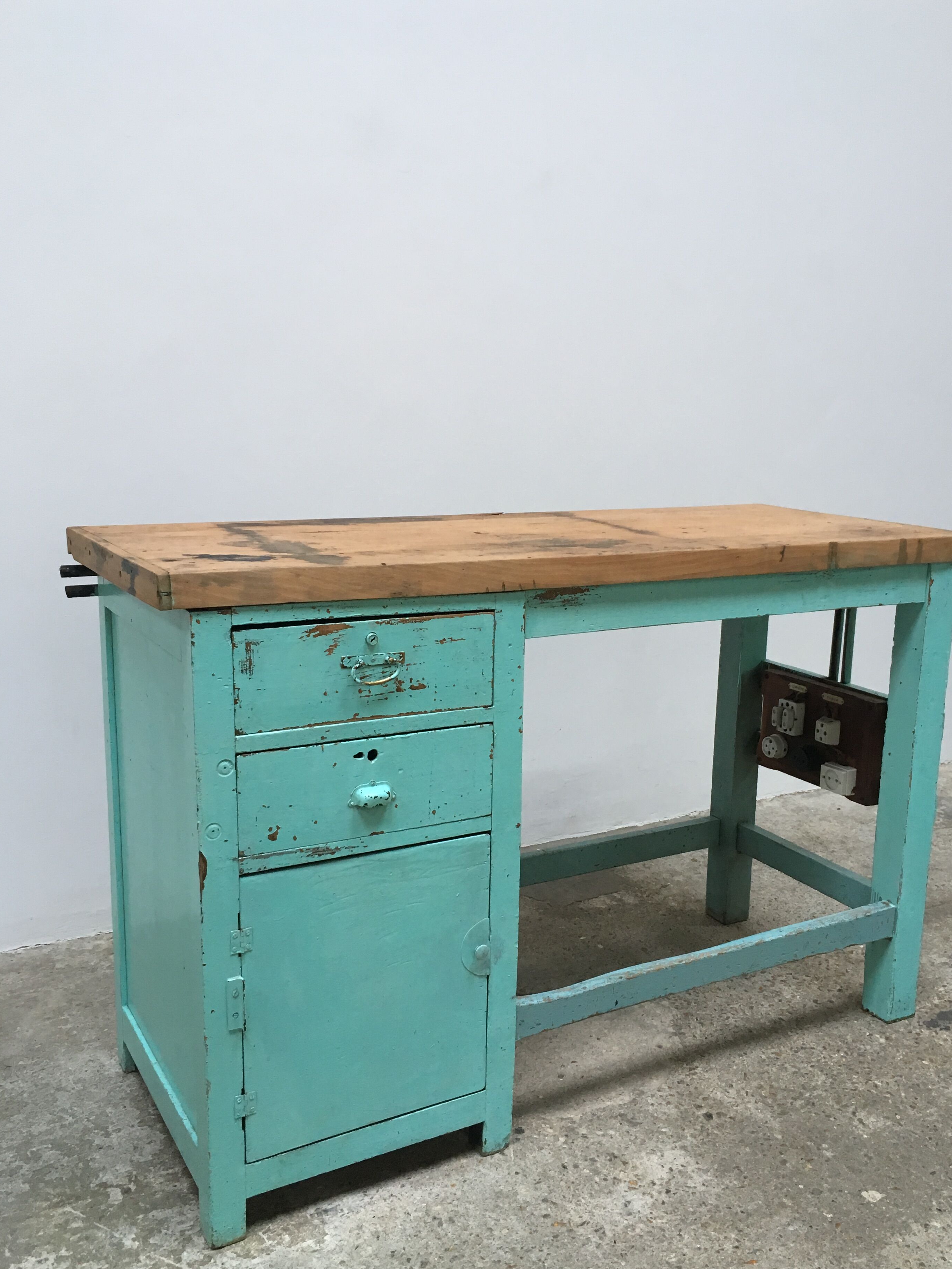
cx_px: 511
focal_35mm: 32
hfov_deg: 44.1
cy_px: 644
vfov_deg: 56.8
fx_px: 1173
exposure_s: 1/33
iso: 100
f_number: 2.2
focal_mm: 4.15
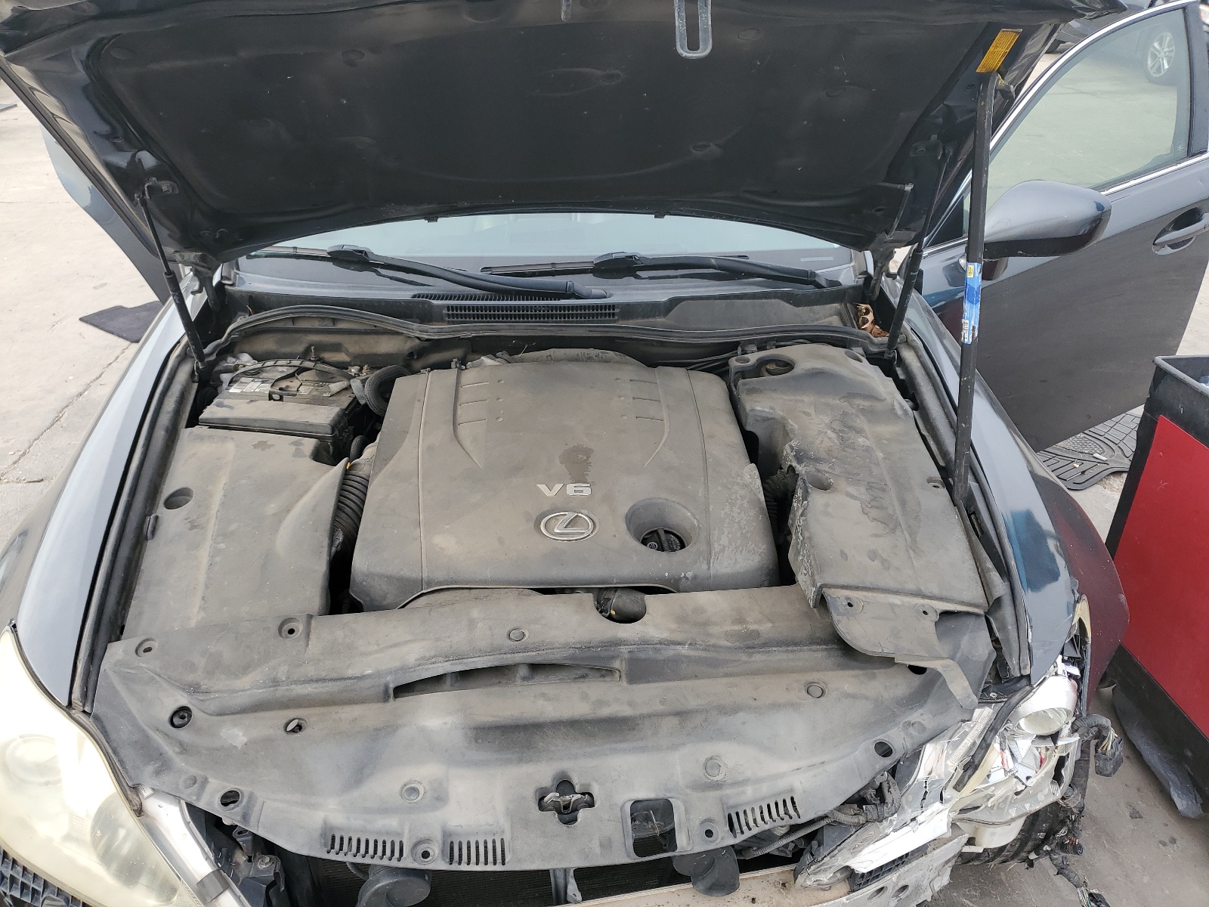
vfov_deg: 53.1
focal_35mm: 26
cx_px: 604
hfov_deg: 67.3
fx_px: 908
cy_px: 454
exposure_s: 1/455
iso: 50
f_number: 1.5
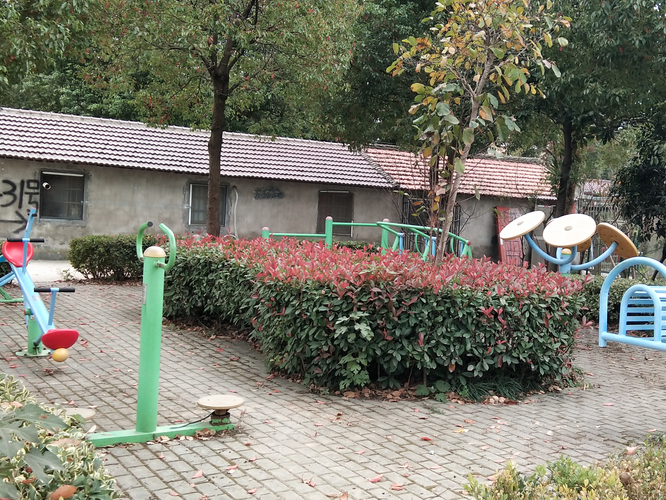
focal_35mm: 50
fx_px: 962
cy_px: 261
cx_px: 410
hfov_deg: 38.0
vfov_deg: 29.1
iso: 50
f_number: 2.2
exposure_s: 1/111
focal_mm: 3.69
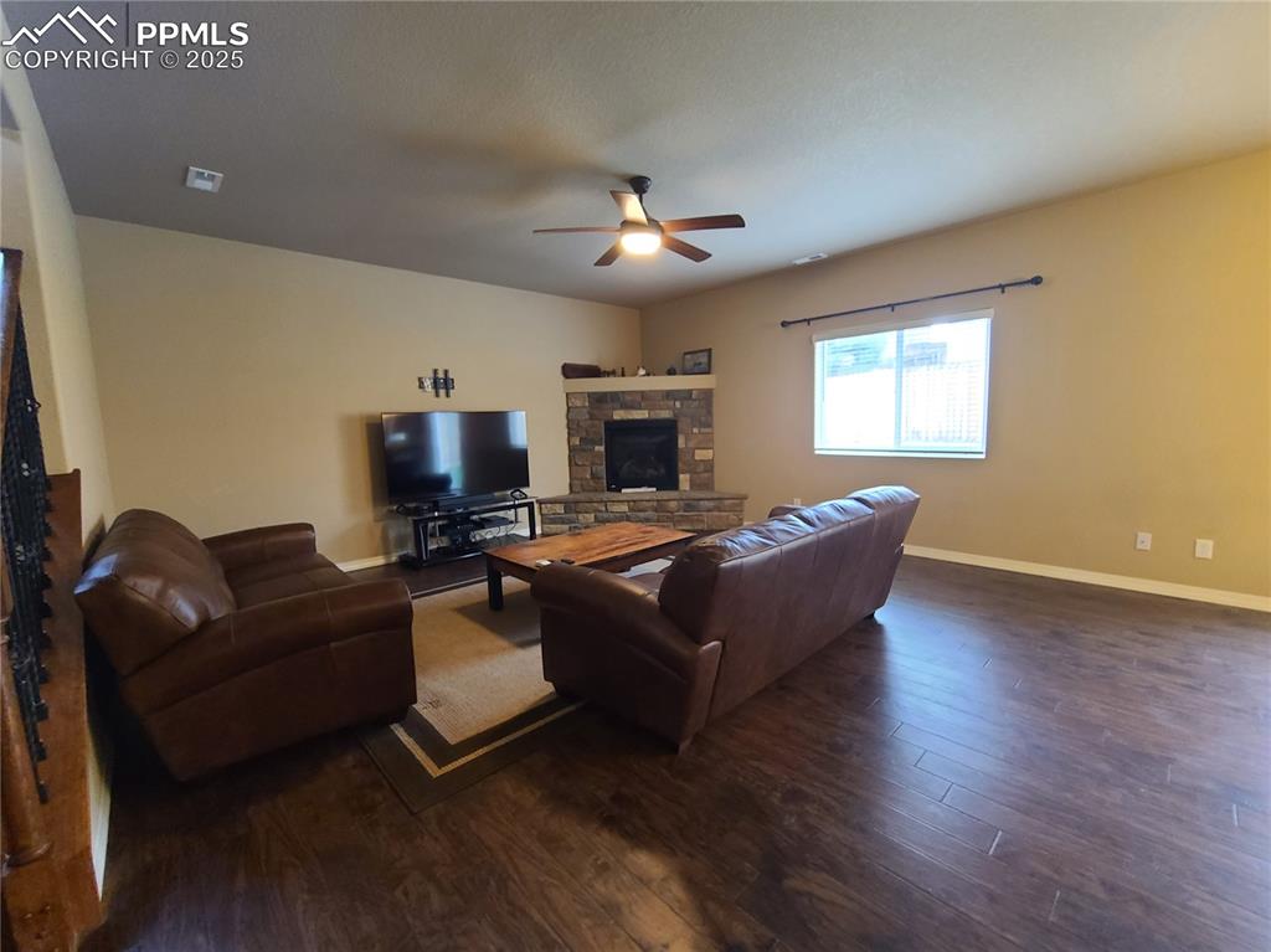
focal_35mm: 13
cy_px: 476
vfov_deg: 89.9
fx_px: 477
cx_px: 636
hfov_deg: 106.2
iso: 500
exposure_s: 1/30
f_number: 2.2
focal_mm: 2.2
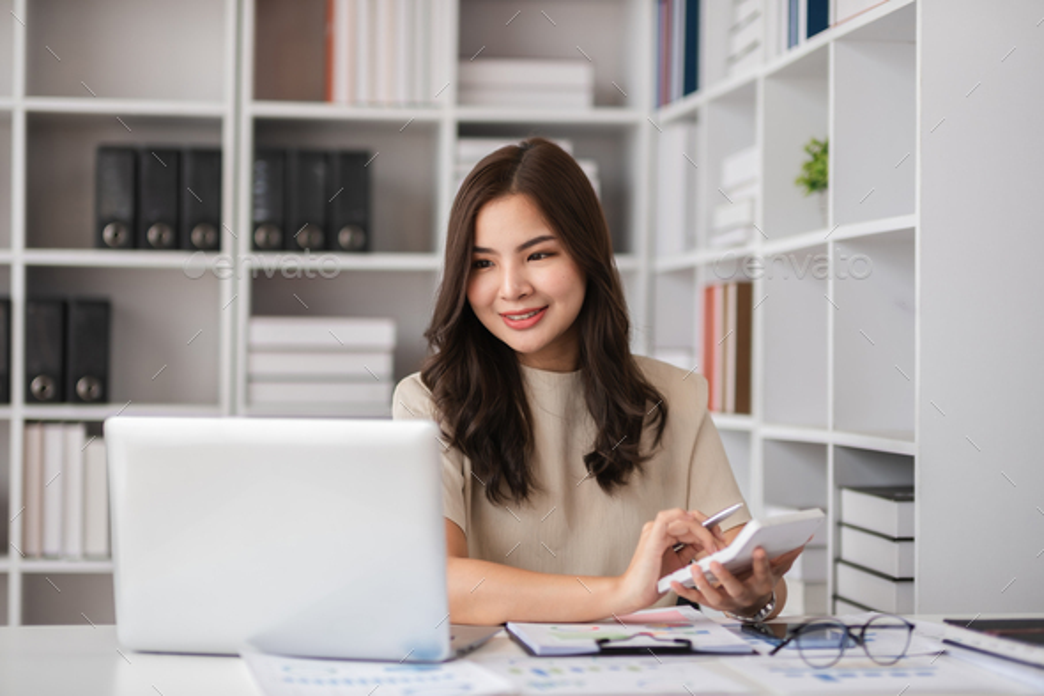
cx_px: 522
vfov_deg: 18.2
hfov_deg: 27.0
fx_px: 2174
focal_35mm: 75
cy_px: 348
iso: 125
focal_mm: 50
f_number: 1.3
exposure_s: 1/680
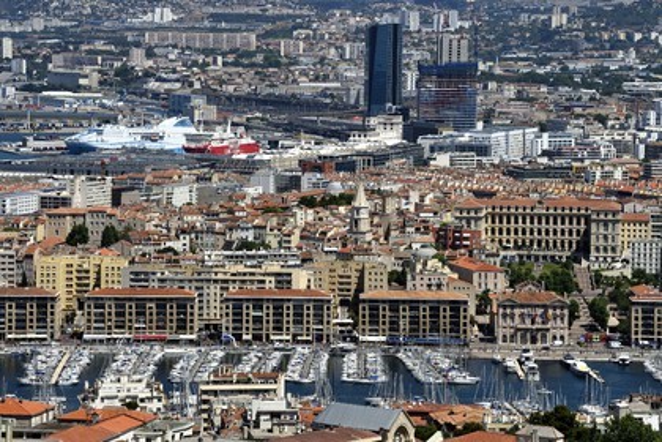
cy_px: 221
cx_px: 331
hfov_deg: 13.7
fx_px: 2758
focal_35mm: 150
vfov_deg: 9.1
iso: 200
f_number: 10
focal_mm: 150
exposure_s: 1/640
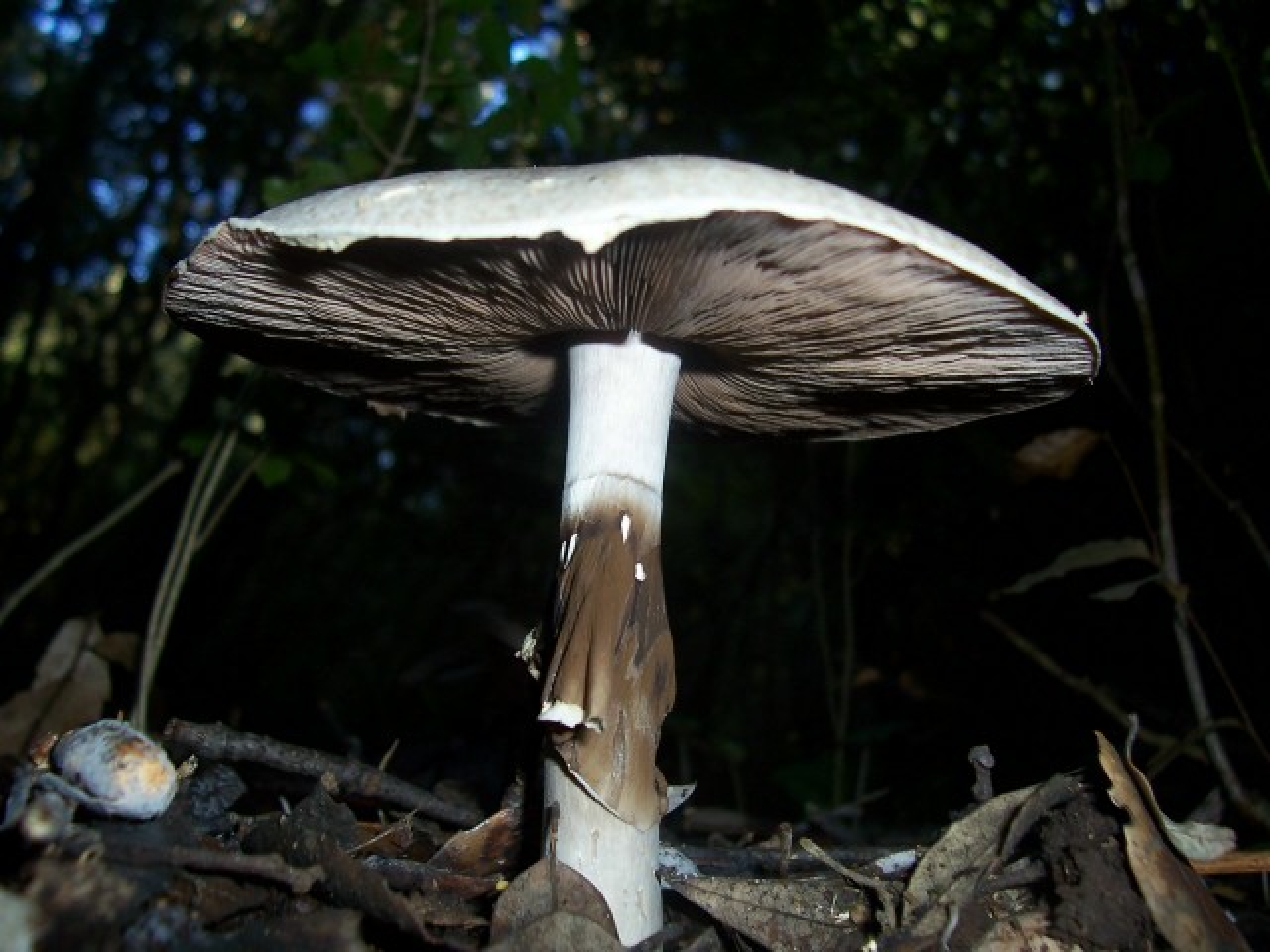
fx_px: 1247
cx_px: 635
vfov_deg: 41.8
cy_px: 476
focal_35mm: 34
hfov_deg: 54.0
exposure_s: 1/60
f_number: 2.7
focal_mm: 5.6
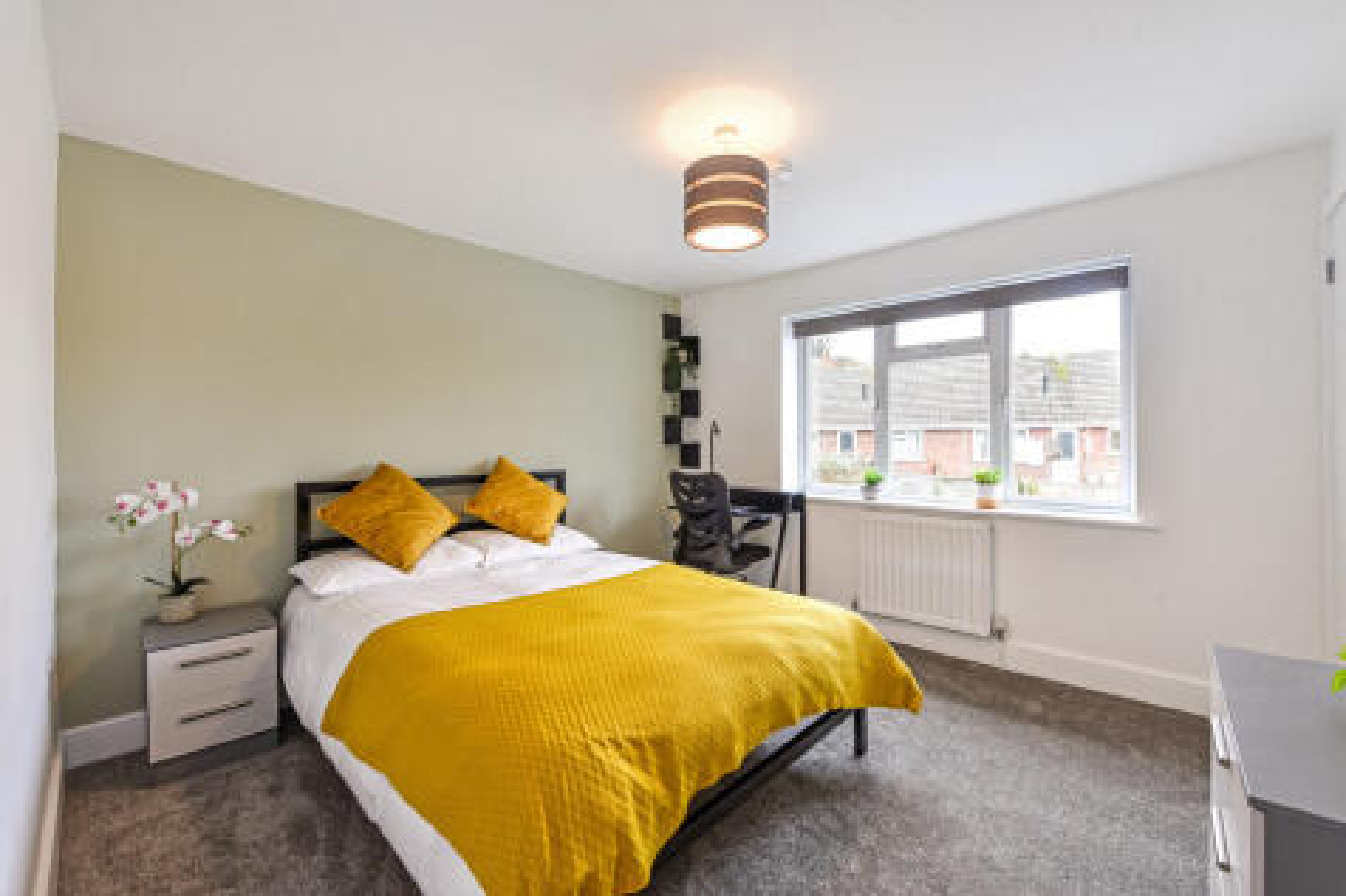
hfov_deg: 104.3
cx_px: 673
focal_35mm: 14
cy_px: 448
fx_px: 523
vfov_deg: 81.2
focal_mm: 14
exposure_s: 1/13
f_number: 9
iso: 400
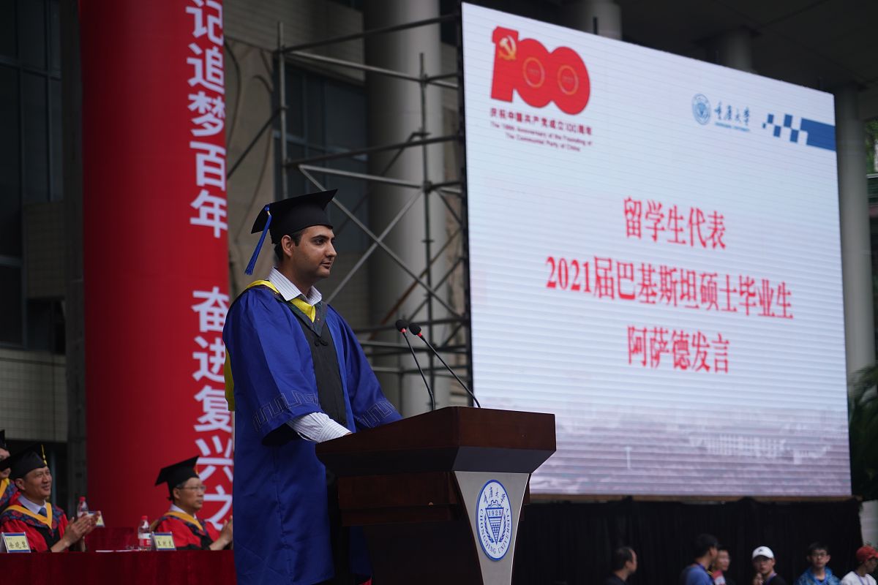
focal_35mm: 105
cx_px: 439
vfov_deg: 13.0
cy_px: 292
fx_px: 2561
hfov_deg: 19.5
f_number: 4
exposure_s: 1/320
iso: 200
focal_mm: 105
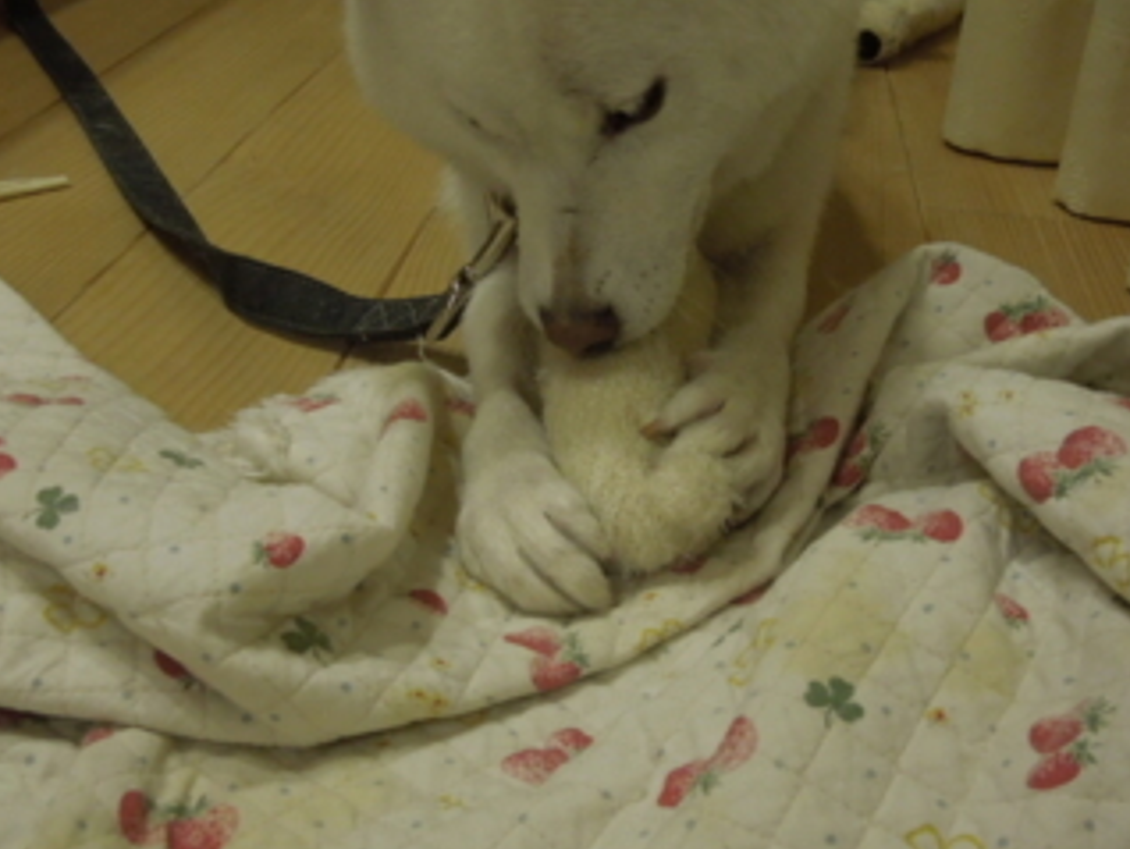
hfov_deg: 42.7
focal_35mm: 44
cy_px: 423
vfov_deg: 32.9
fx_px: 1437
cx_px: 675
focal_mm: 6.3
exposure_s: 1/30
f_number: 3.7
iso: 560
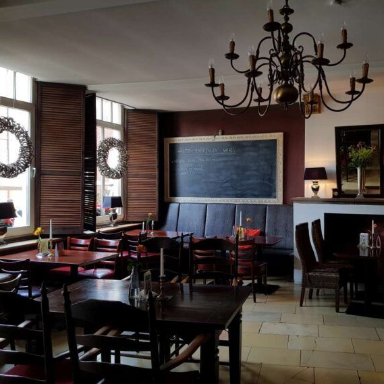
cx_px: 247
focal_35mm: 31
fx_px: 389
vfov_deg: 52.5
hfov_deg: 51.8
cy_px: 190
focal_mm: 4.2
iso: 64
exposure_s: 1/50
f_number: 1.7
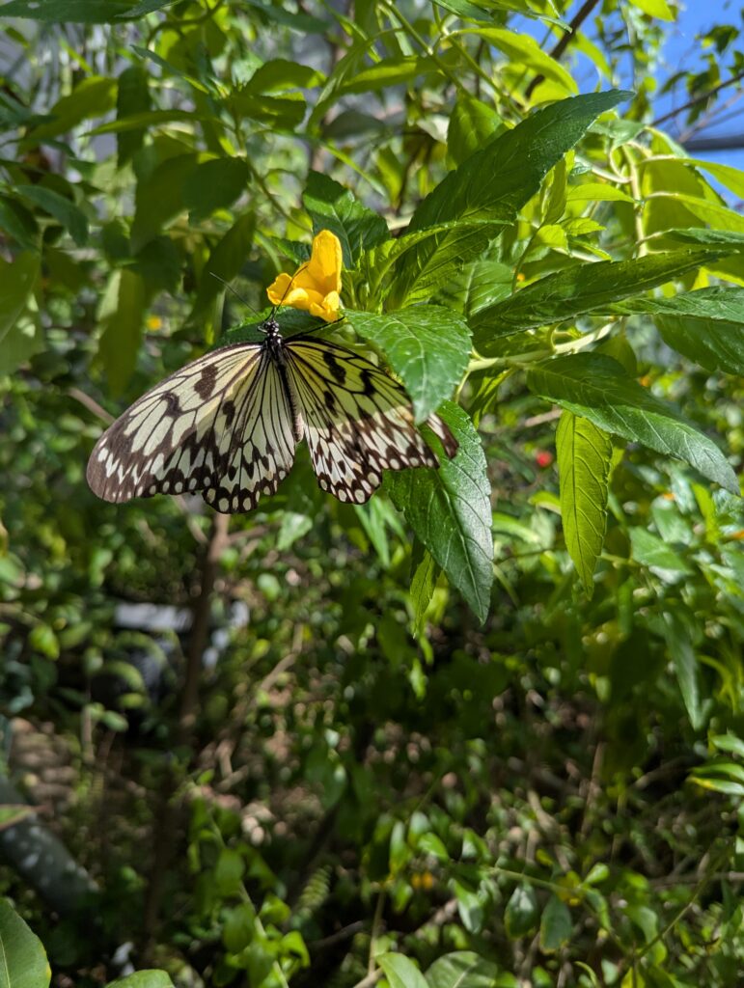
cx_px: 372
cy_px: 494
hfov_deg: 56.9
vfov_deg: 71.5
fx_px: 686
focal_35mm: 24
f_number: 1.85
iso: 46
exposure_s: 1/486
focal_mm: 6.81
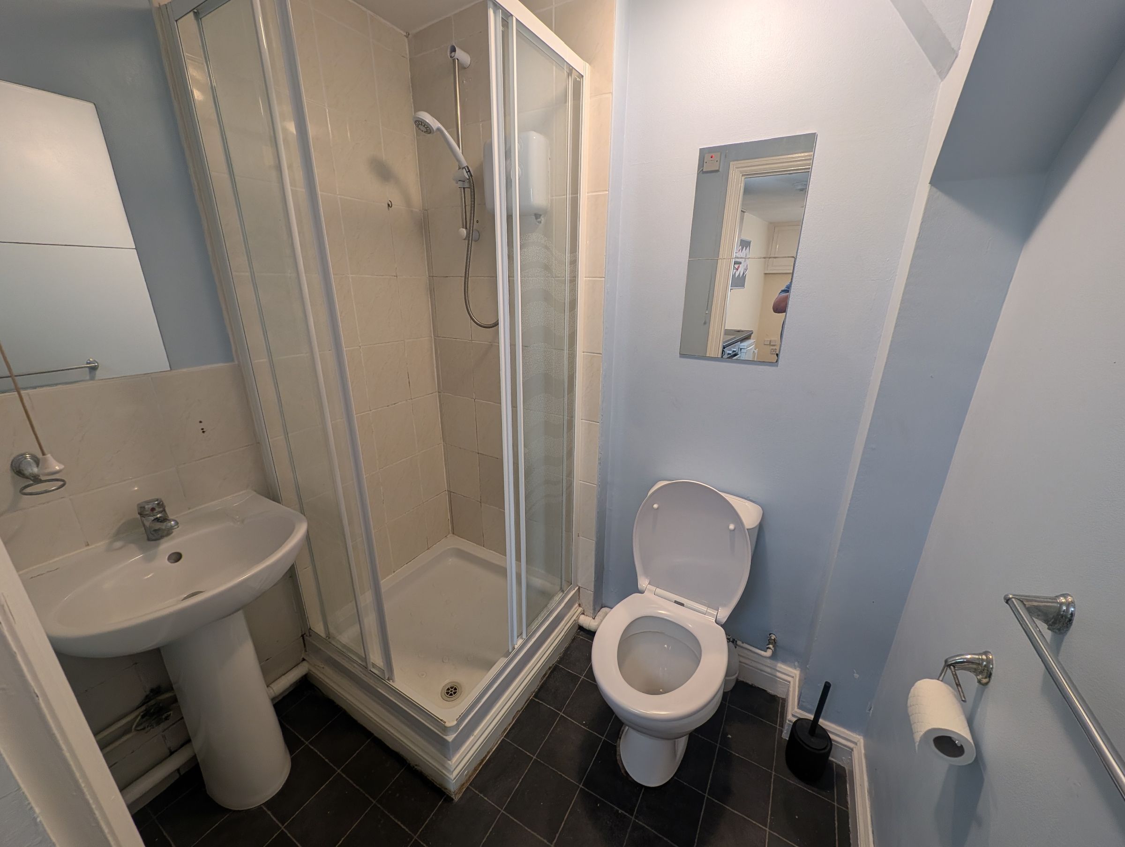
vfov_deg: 94.6
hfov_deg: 110.5
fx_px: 391
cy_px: 424
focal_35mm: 12
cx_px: 562
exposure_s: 1/25
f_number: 1.95
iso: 83
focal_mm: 2.23
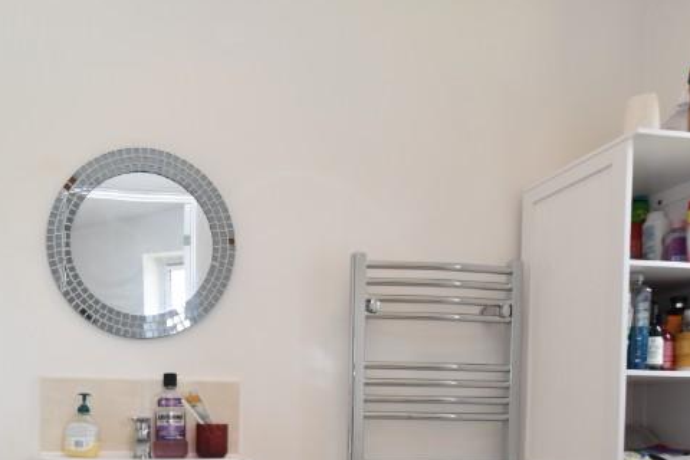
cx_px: 198
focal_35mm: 32
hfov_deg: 56.6
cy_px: 415
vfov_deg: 38.3
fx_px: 613
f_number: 5.6
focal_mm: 10
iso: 450
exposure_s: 1/125
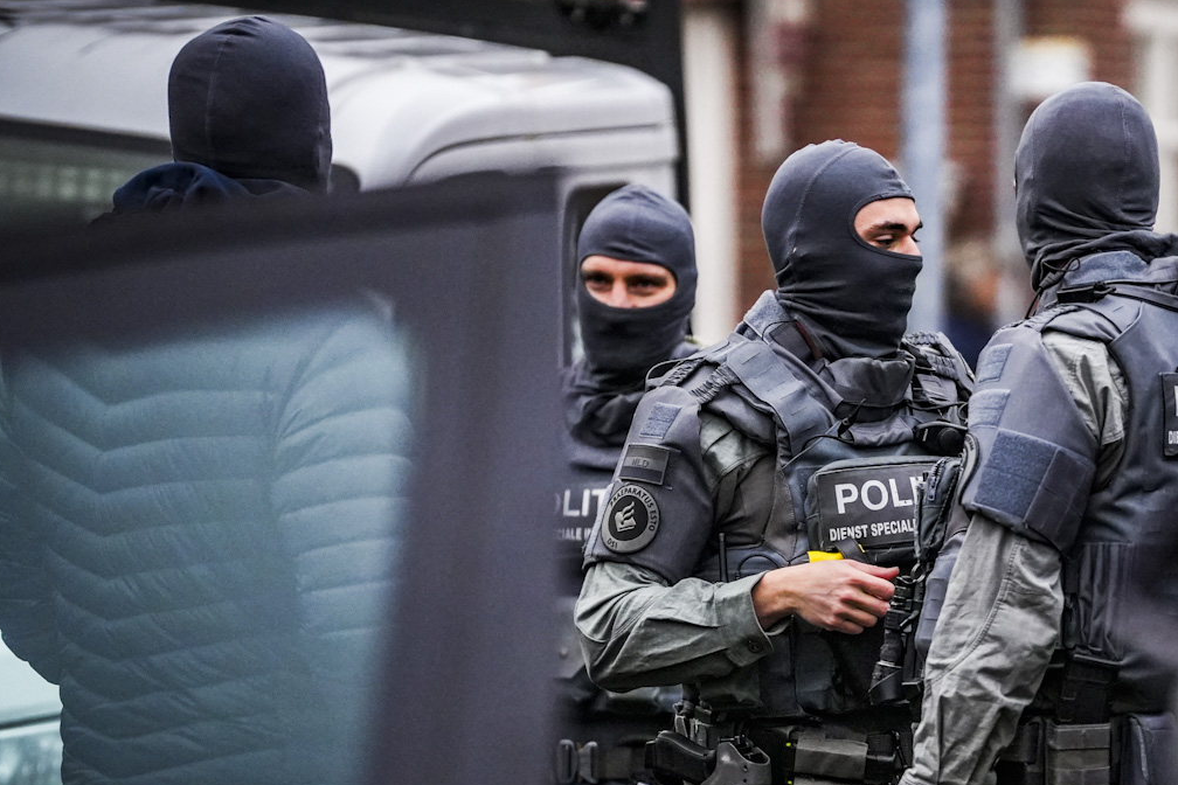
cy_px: 549
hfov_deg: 5.4
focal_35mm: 381
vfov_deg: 3.6
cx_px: 1002
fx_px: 12466
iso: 1600
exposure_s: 1/3200
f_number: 2.8
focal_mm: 200
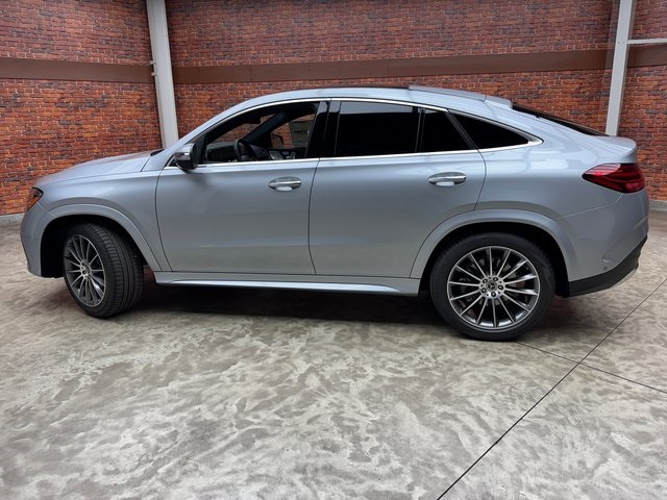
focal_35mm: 24
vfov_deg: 56.8
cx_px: 334
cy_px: 250
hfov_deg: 71.6
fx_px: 462
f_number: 1.78
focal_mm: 6.76
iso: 64
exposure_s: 1/149
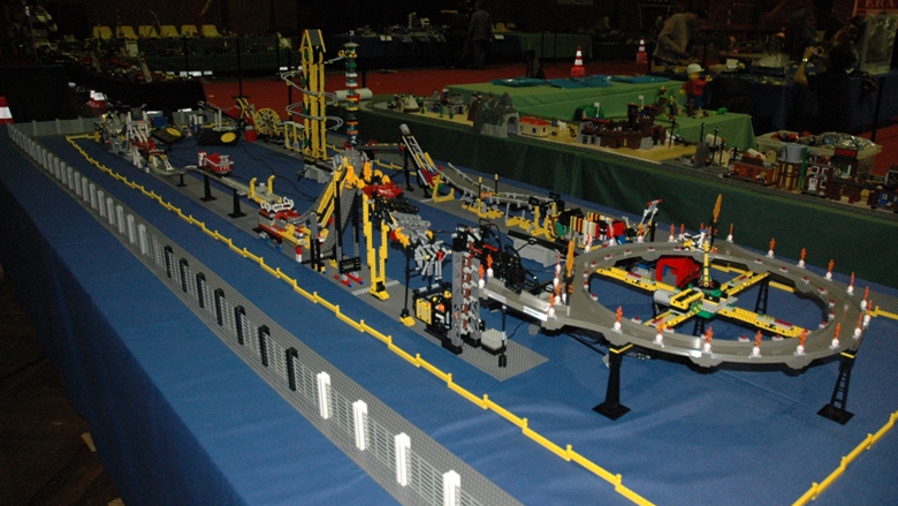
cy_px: 234
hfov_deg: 66.1
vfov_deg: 40.2
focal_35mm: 29
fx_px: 691
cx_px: 450
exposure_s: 1/60
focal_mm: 18
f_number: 4
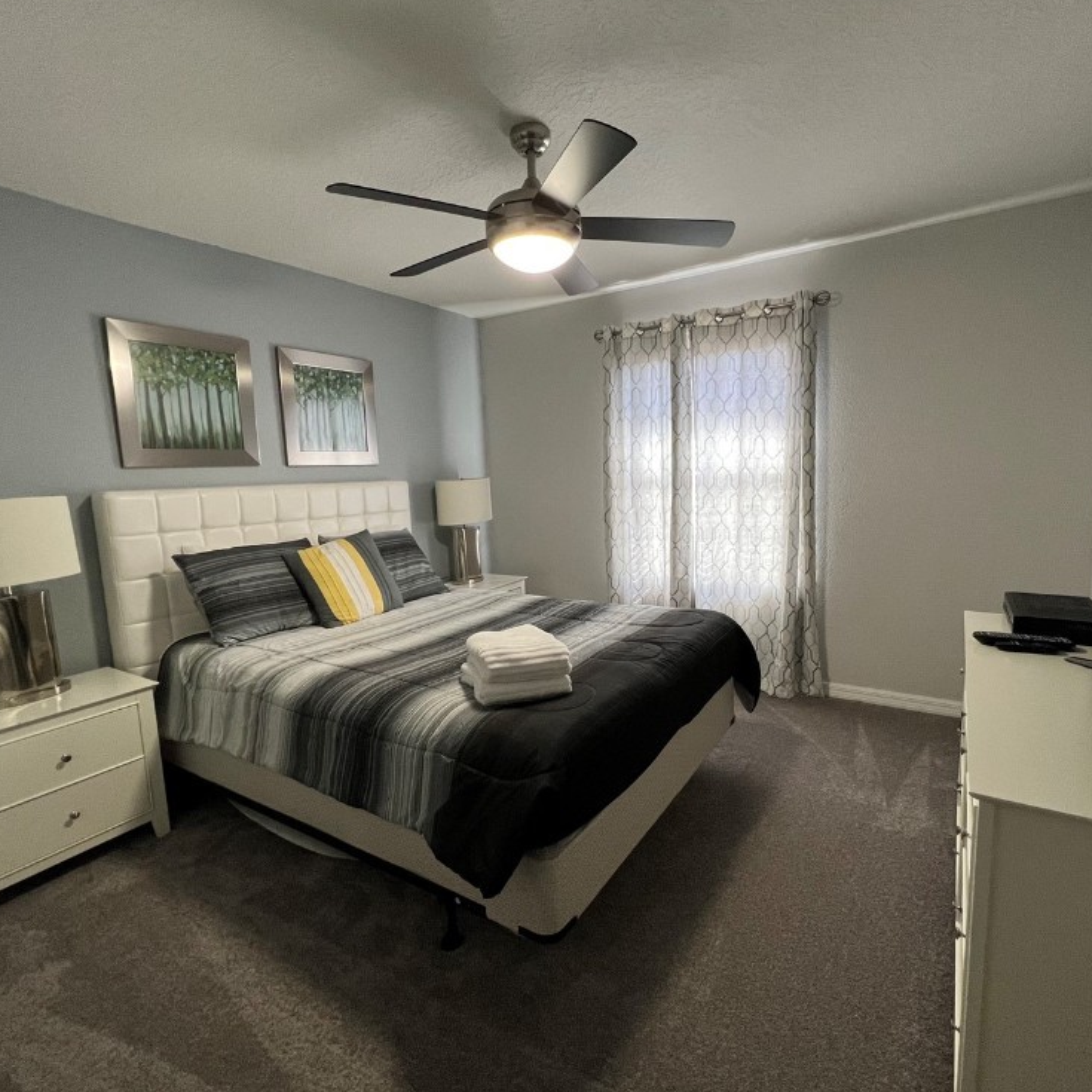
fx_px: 571
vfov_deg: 87.4
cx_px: 560
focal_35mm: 16
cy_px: 548
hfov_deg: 87.4
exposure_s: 1/60
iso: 200
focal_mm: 1.57
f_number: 1.8
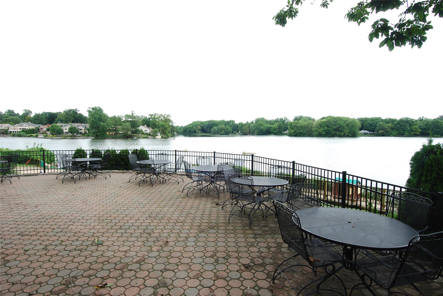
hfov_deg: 89.9
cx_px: 222
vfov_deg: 67.5
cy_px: 148
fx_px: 222
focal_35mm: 18
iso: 200
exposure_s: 1/80
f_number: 8
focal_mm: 12
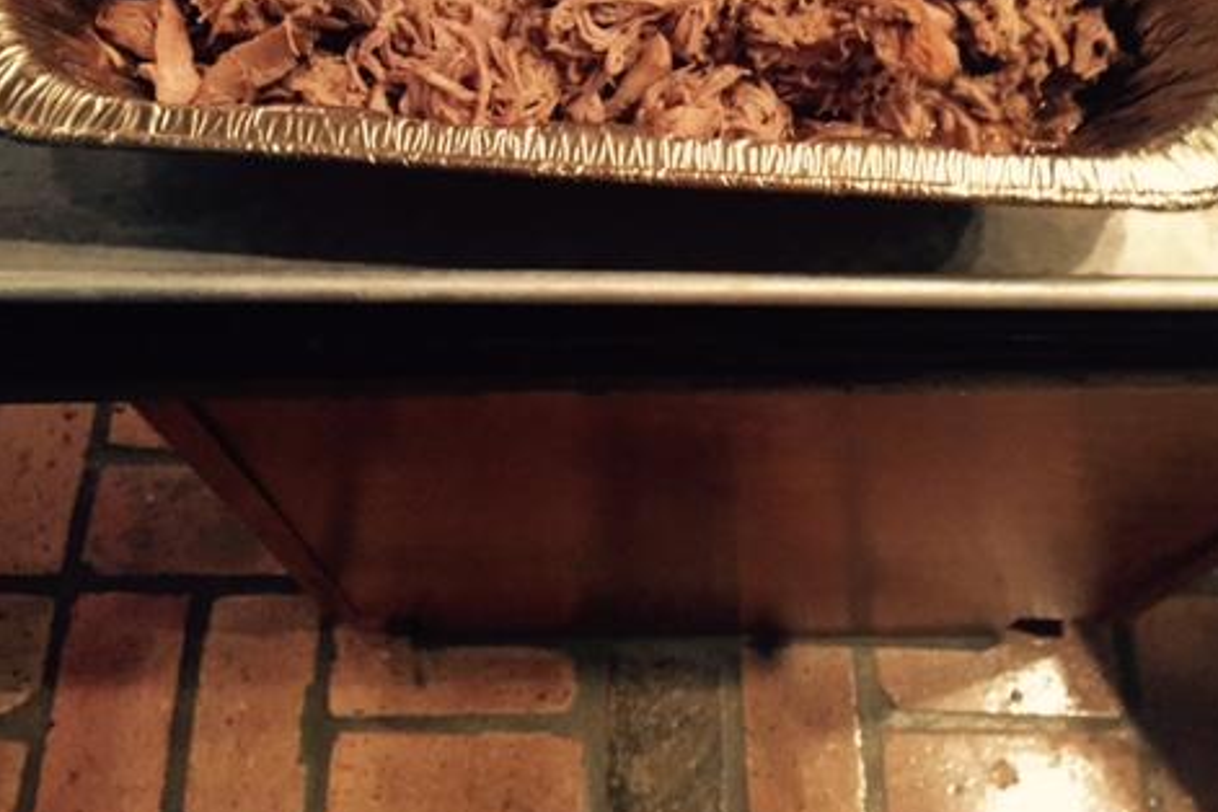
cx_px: 613
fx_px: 1387
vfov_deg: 31.3
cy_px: 106
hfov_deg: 47.4
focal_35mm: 41
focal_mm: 4.15
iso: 320
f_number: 2.2
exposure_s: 1/15
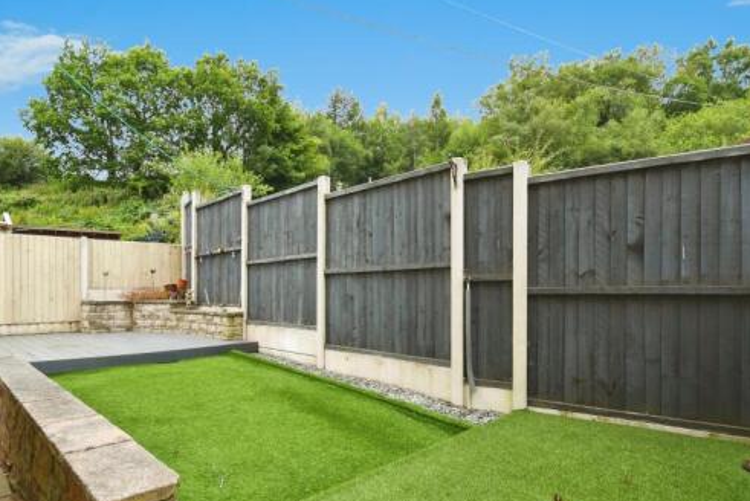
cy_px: 320
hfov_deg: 83.8
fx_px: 417
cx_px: 352
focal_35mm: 20
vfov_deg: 61.0
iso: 400
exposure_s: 1/320
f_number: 8
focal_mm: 10
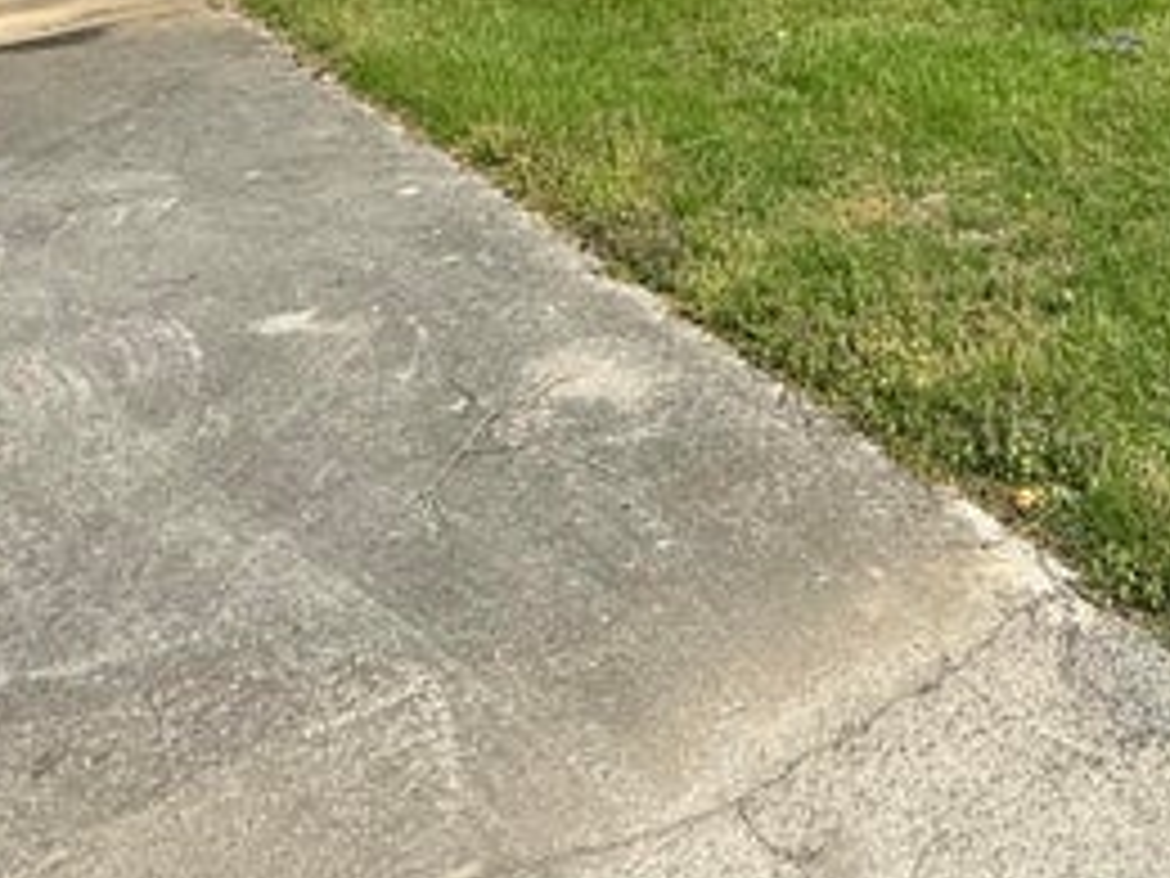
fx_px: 1555
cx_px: 920
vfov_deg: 27.0
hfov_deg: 39.7
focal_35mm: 46
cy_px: -234
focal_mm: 2.22
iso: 50
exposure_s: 1/970
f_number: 2.2
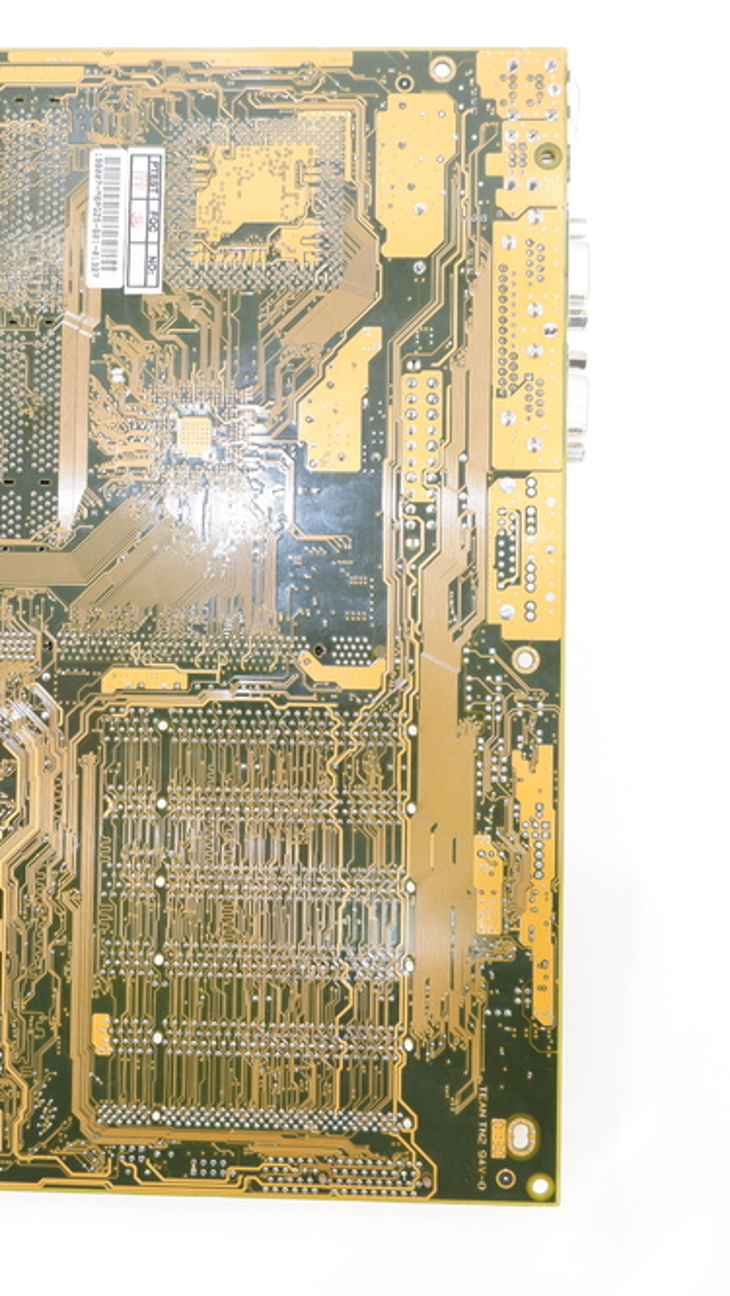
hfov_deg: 31.3
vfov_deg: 54.0
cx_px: 165
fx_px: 1272
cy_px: 659
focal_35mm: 37
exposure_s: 1/42
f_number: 3.5
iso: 200
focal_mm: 15
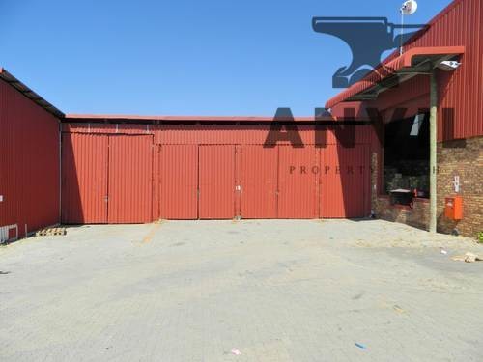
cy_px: 181
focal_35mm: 25
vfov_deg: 54.9
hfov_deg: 69.4
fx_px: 349
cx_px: 242
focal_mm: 4.5
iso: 80
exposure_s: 1/1000
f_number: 3.1
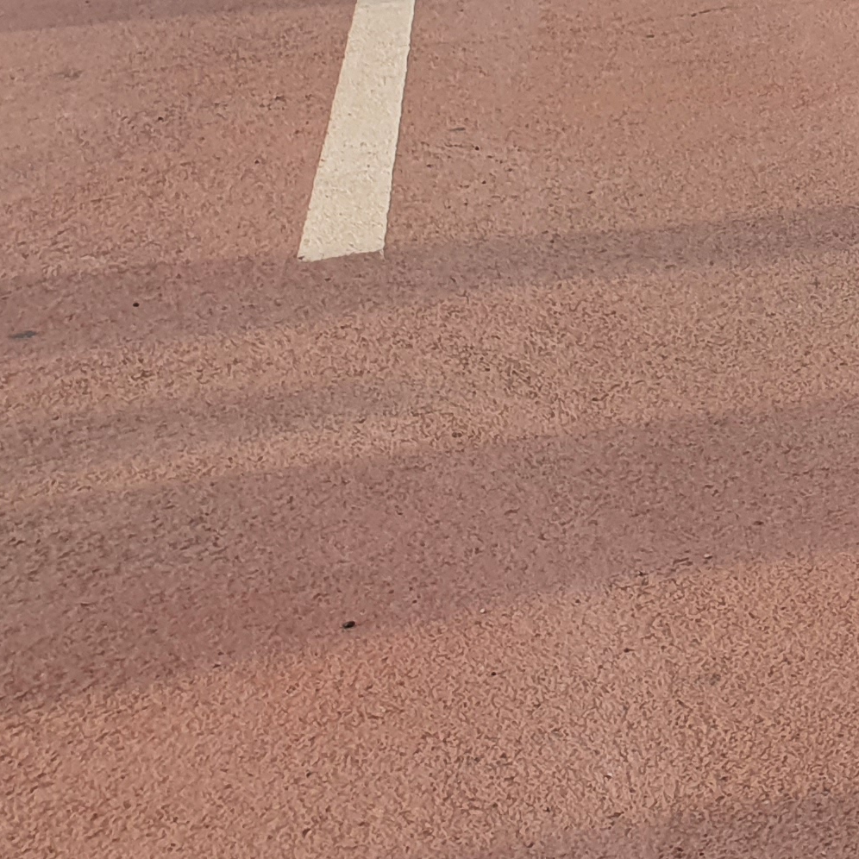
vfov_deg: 17.1
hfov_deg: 15.9
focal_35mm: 93
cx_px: 1539
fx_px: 2611
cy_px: -379
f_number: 2.4
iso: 50
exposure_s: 1/612
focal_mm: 4.32
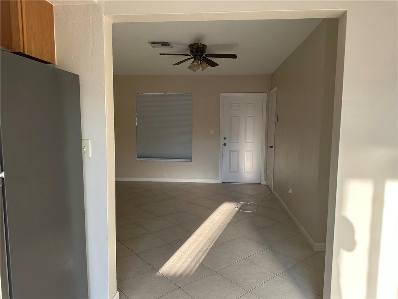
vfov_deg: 56.8
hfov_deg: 71.6
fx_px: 276
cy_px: 150
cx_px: 199
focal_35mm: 24
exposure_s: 1/162
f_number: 1.78
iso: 80
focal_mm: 6.86
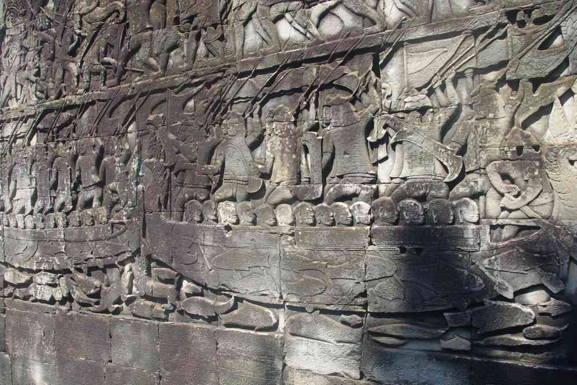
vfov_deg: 43.6
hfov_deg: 61.9
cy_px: 192
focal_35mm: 30
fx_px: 481
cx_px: 288
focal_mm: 20
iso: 200
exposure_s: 1/50
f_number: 10
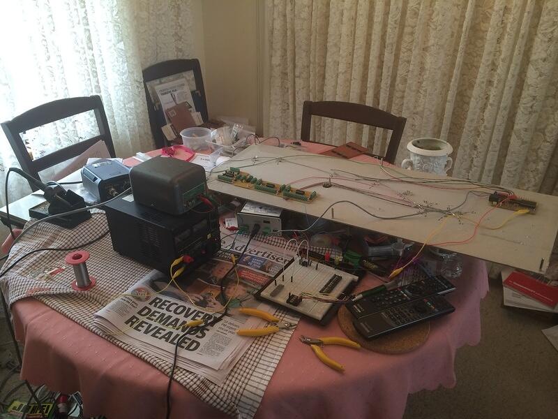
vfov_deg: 46.8
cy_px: 210
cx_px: 279
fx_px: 484
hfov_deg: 60.0
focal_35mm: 30
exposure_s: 1/33
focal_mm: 4.12
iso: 100
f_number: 2.2
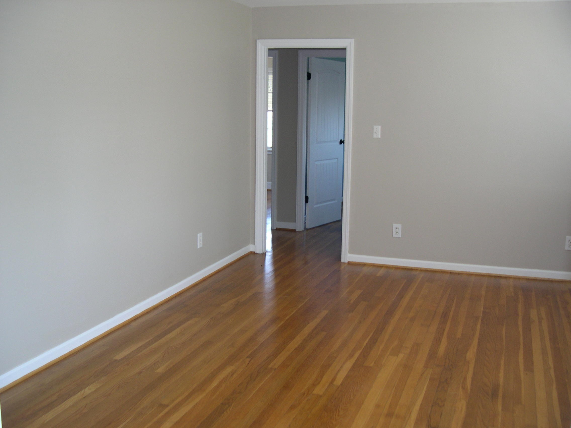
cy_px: 214
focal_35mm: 38
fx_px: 627
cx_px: 286
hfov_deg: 49.0
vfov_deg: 37.7
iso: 100
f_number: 2.8
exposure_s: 1/30
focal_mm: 8
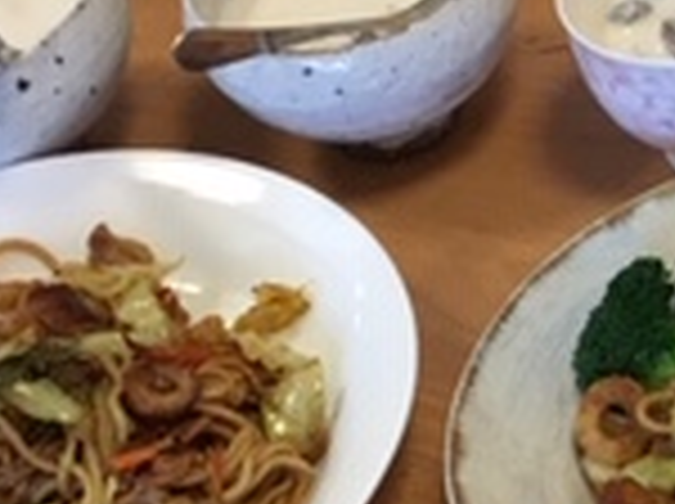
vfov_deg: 11.4
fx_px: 2414
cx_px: 770
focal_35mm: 124
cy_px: 783
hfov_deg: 15.4
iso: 40
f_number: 2.2
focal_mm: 4.15
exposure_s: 1/15
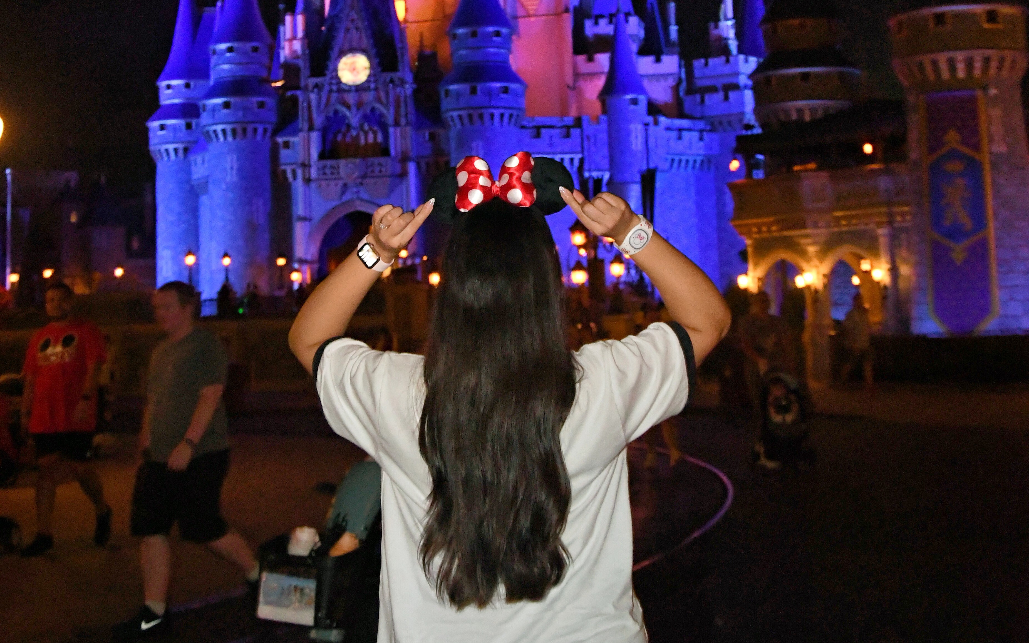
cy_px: 26
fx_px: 1935
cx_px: 516
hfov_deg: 29.8
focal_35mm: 69
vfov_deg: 18.5
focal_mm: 30
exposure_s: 1/50
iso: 6400
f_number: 5.6
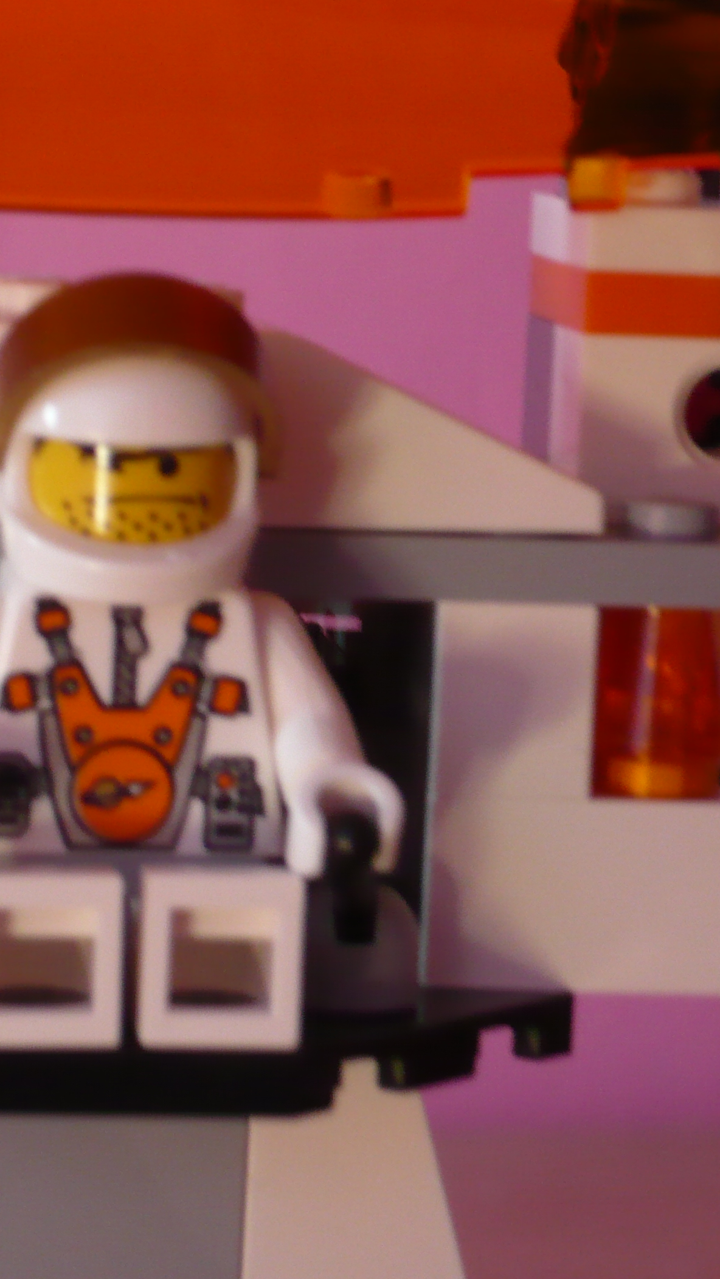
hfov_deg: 7.9
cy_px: 638
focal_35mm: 153
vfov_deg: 14.1
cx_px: 162
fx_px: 5193
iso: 200
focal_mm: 17.4
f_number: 5
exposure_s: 1/8
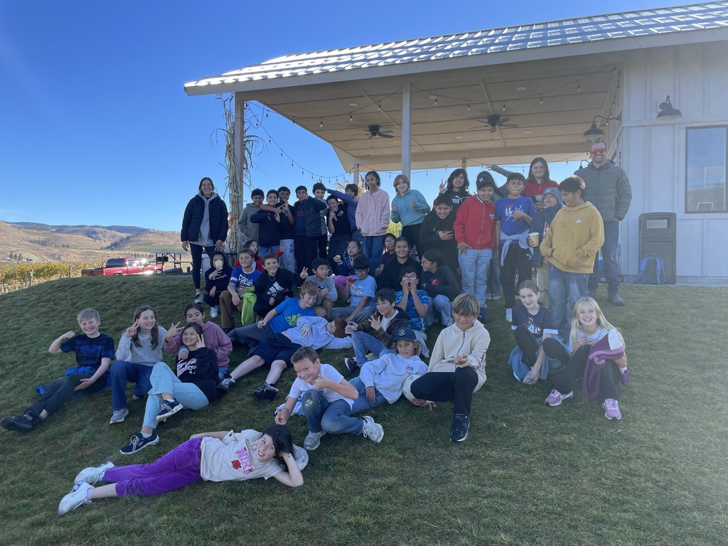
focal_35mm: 26
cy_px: 273
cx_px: 364
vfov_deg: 53.1
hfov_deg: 67.3
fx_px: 547
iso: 32
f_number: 1.6
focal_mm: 4.2
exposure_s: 1/1208
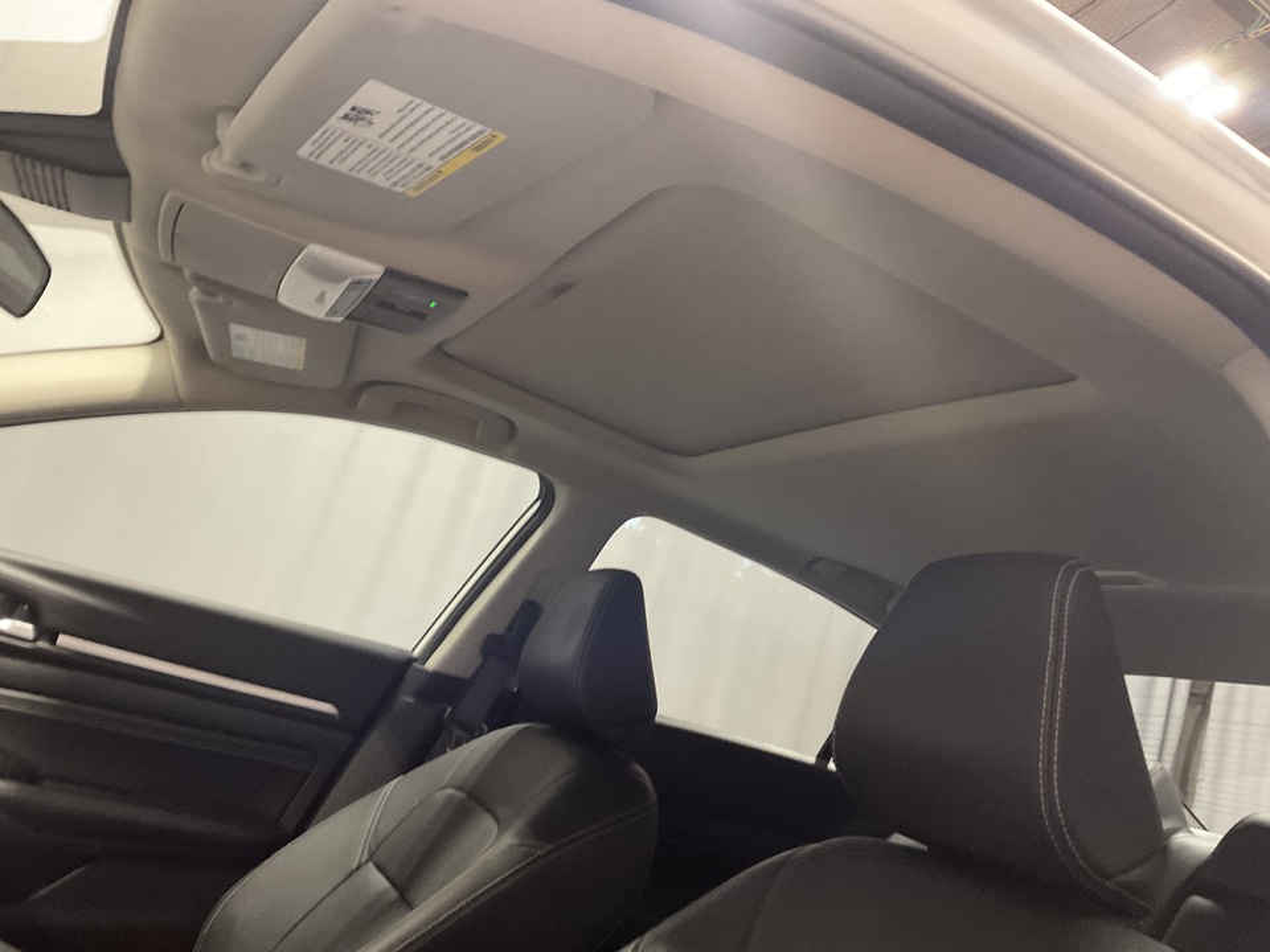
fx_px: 1064
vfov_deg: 48.2
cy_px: 476
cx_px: 635
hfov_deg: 61.7
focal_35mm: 29
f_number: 1.8
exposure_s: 1/40
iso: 250
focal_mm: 3
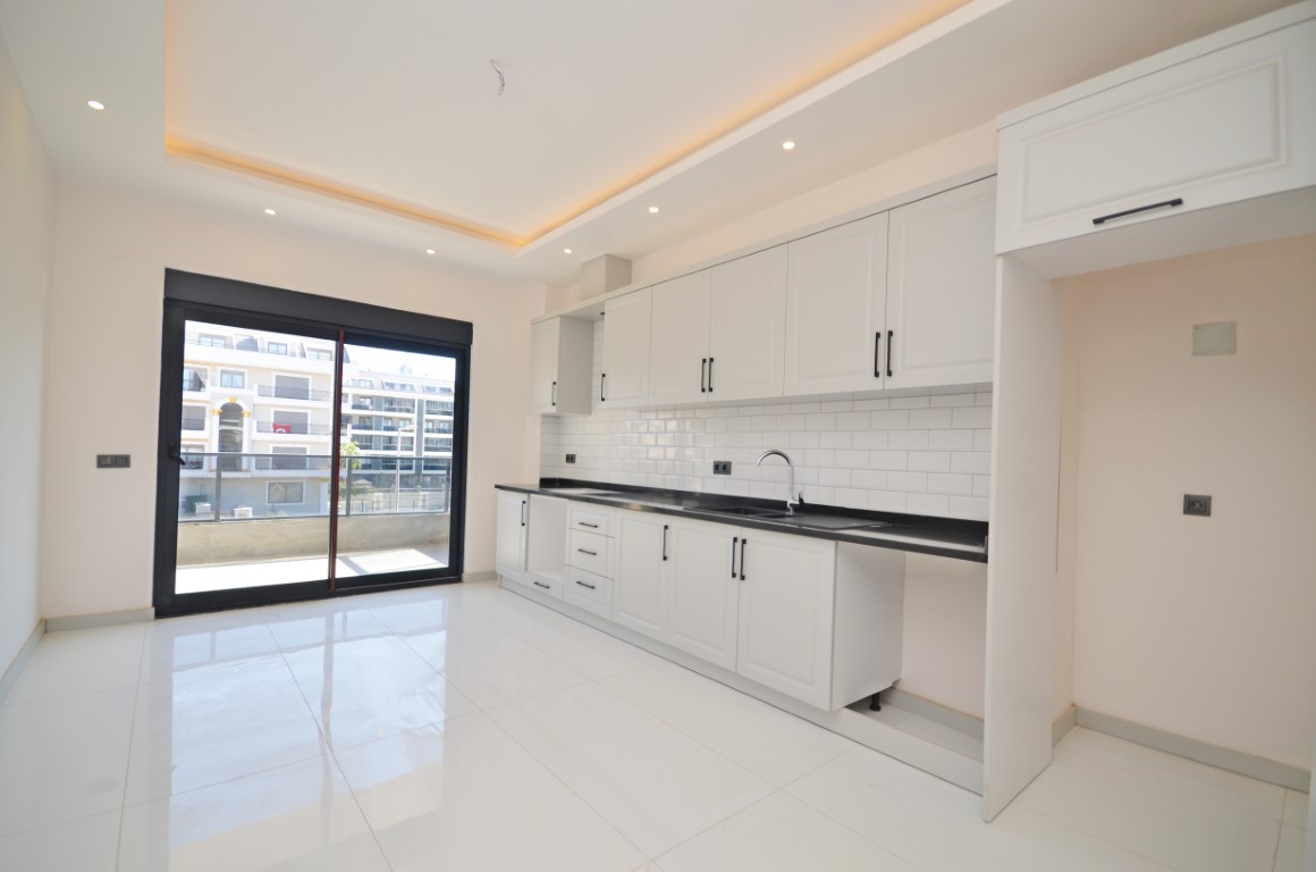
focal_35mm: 15
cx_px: 658
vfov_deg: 77.1
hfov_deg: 100.5
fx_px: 547
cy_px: 436
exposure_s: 1/125
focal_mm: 10
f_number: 5.6
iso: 200
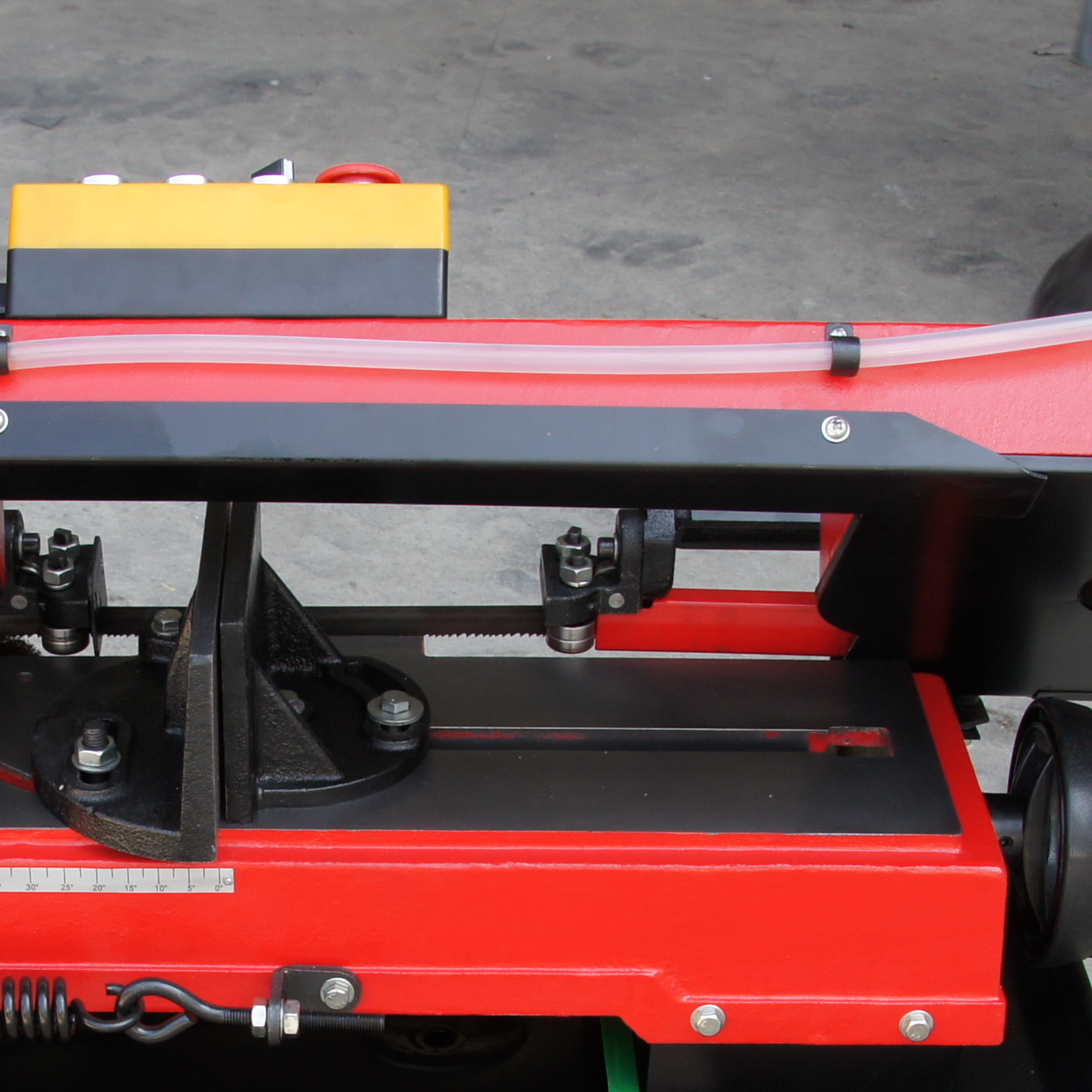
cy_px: 909
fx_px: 2641
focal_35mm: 74
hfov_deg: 23.0
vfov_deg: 23.0
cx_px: 182
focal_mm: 18
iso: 200
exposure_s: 1/60
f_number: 6.3
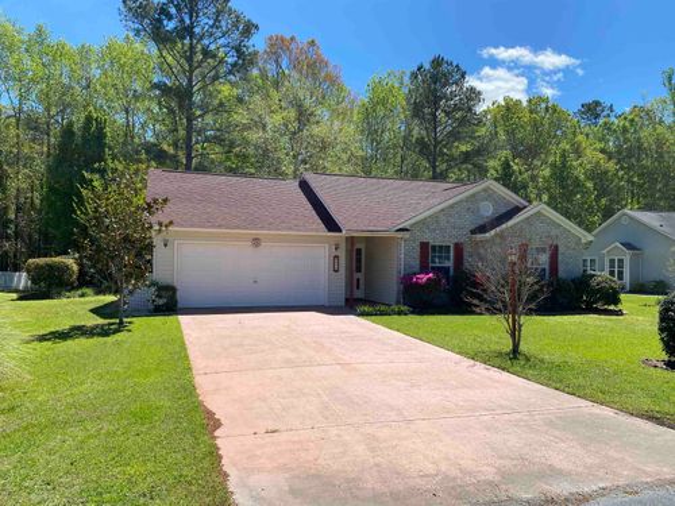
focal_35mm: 26
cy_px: 253
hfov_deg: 67.3
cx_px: 338
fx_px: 507
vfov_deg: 53.1
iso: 32
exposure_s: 1/2755
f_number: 1.8
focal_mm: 4.25
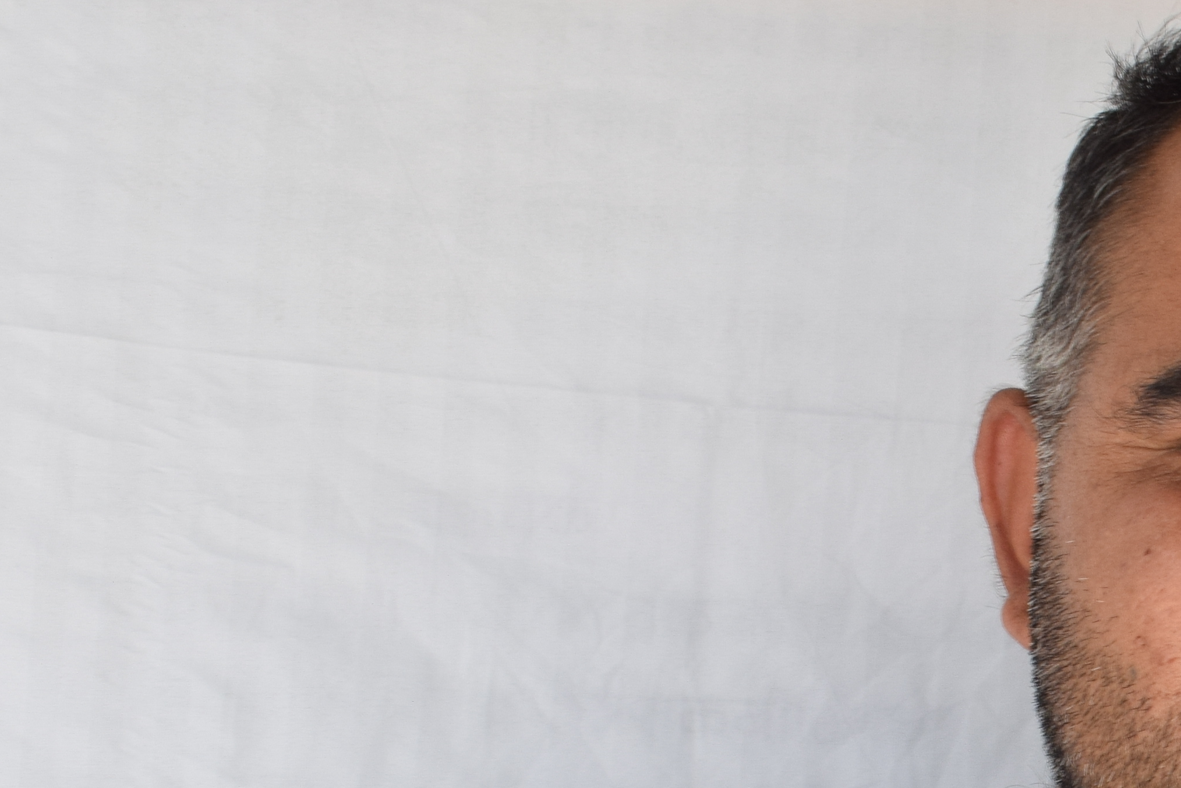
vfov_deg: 9.6
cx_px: 1470
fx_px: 4658
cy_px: 860
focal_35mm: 142
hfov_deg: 14.0
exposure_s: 1/100
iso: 250
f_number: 13
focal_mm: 32
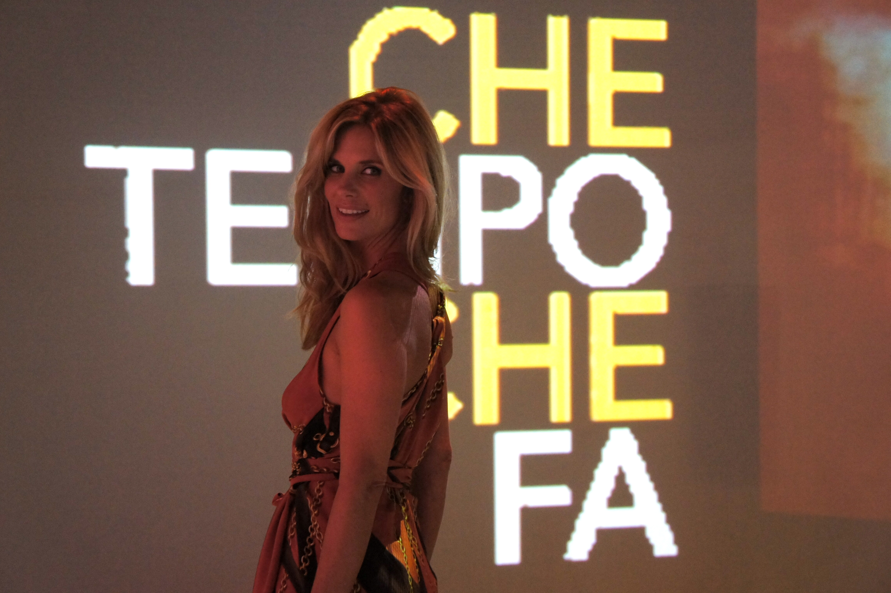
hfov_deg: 26.0
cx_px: 446
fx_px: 1929
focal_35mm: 78
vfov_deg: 17.5
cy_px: 296
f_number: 5.6
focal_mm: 52
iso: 1600
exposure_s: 1/60
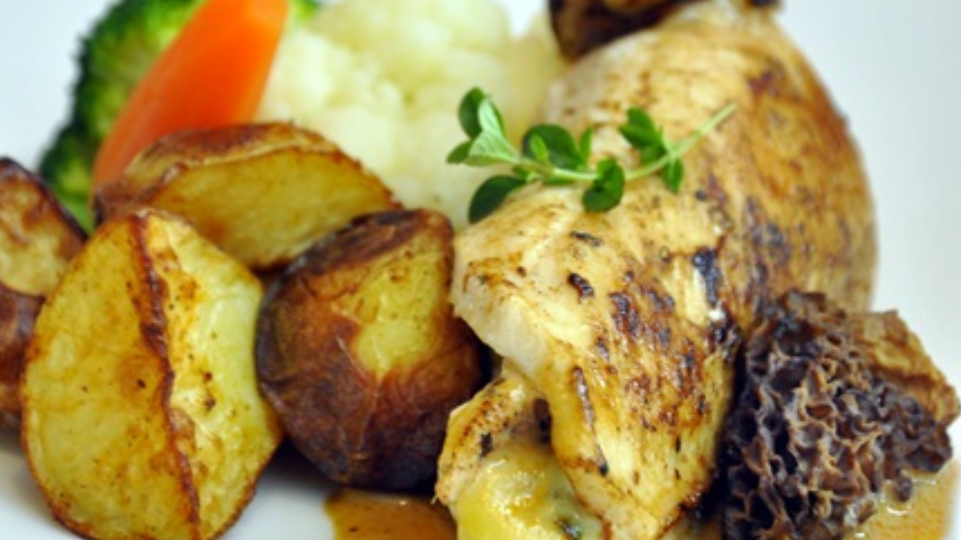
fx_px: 5451
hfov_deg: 10.1
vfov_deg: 5.7
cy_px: 74
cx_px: 479
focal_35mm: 214
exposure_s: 1/40
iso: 400
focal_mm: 90
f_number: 5.6
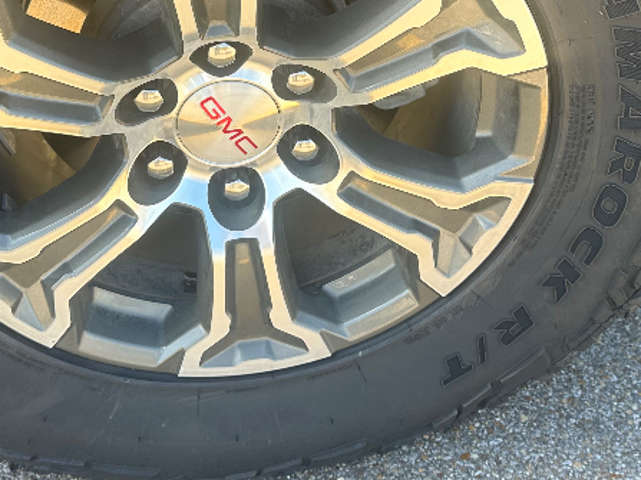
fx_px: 1018
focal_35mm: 55
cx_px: 264
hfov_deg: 34.9
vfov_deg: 26.0
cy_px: 83
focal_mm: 6.86
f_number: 1.78
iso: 80
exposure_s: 1/379
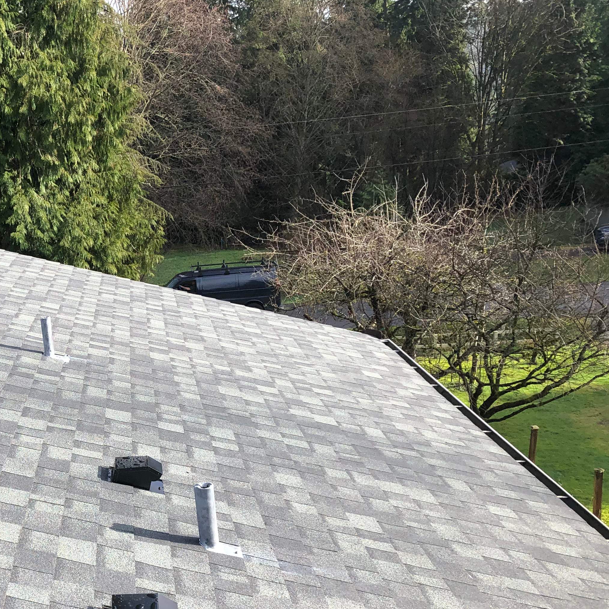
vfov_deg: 34.3
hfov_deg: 32.3
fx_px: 975
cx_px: 20
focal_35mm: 49
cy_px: 416
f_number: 1.8
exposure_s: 1/694
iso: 20
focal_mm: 3.99
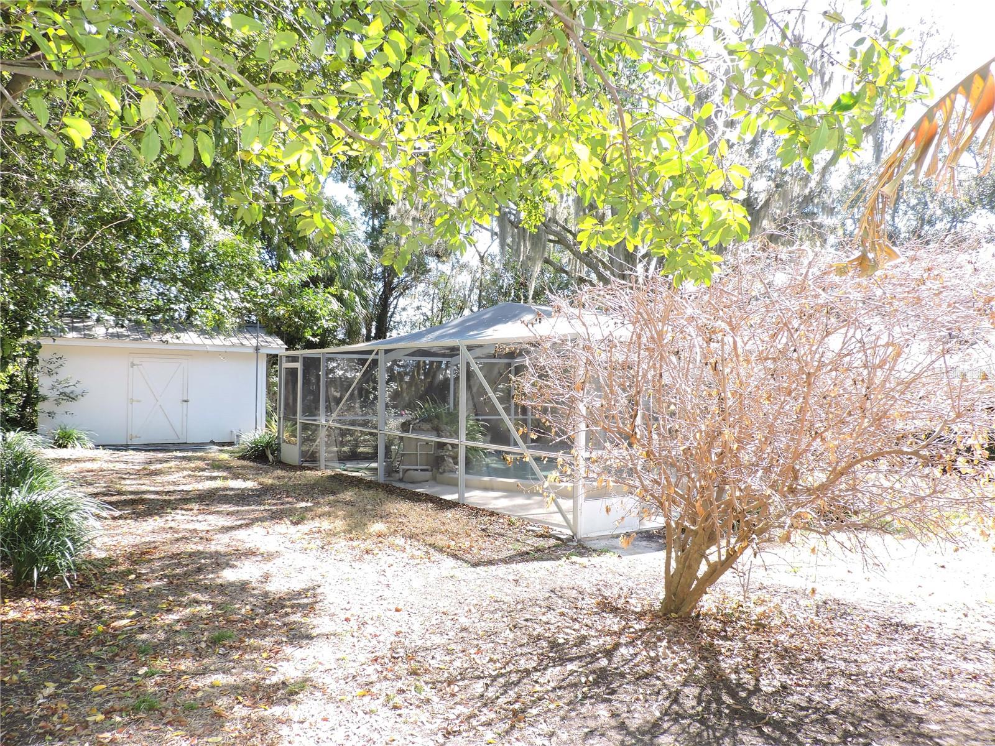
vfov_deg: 56.8
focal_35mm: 24
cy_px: 373
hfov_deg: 71.6
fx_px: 690
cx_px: 498
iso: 125
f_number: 3
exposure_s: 1/125
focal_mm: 4.3
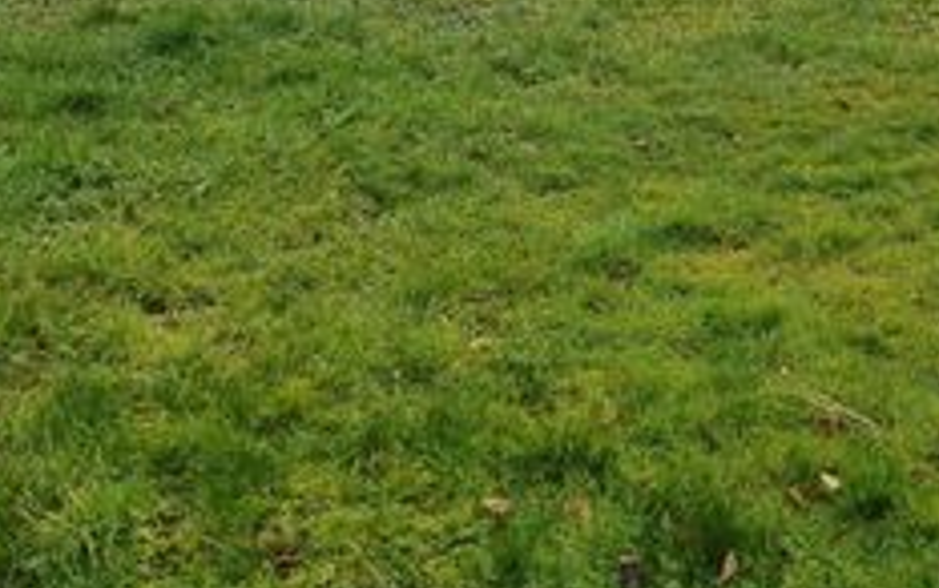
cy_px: -286
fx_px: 1818
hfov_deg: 28.7
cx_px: 637
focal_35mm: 71
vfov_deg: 16.7
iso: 50
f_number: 1.8
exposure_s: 1/2408
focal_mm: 5.4
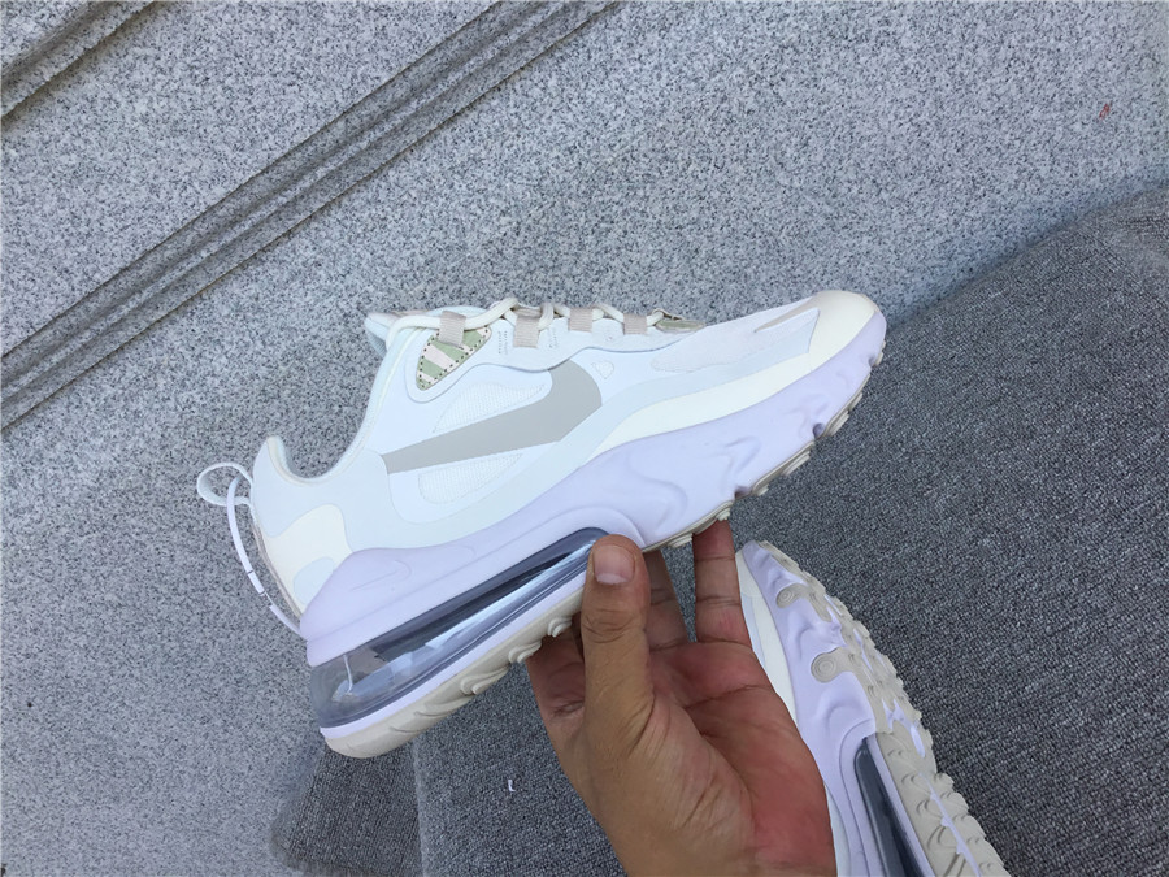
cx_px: 584
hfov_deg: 58.4
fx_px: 1047
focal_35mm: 31
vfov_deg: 45.4
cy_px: 438
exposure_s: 1/578
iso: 25
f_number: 2.4
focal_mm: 3.3
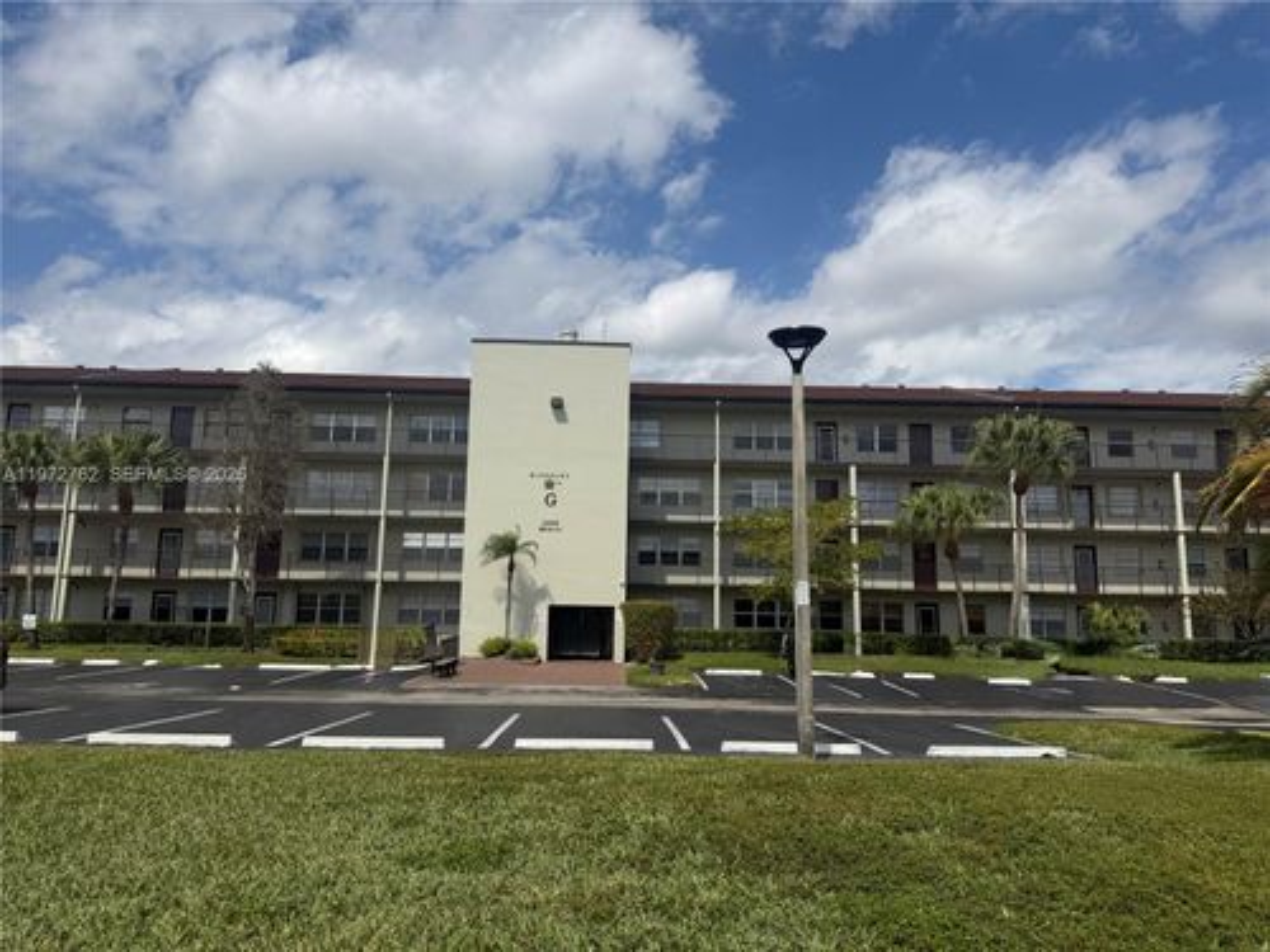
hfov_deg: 71.6
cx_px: 635
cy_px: 476
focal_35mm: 24
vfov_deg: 56.8
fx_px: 881
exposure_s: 1/8130
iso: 80
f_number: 1.78
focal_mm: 6.76
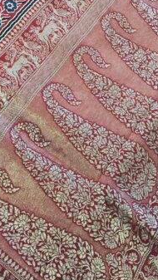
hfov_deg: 13.2
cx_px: 93
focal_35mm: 92
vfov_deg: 22.8
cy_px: 50
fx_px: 684
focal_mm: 6.86
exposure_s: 1/60
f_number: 1.78
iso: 160
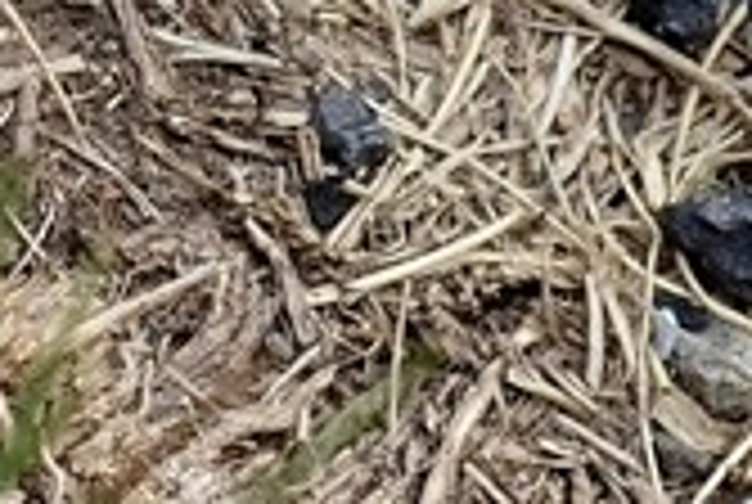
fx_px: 3997
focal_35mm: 191
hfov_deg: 10.5
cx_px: -221
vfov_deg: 7.0
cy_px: -396
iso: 100
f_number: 3.2
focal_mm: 5.5
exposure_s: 1/160
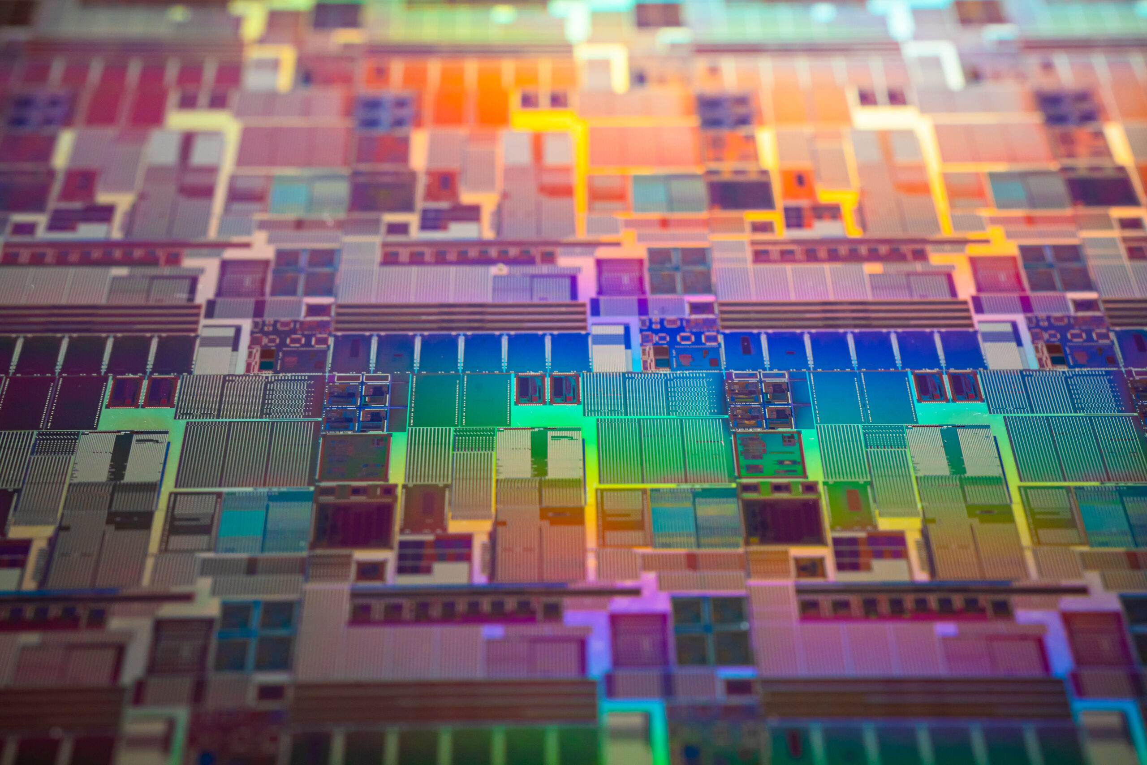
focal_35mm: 50
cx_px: 574
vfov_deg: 27.0
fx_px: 1593
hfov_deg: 39.6
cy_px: 382
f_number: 8
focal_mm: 50
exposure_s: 1/60
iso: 800
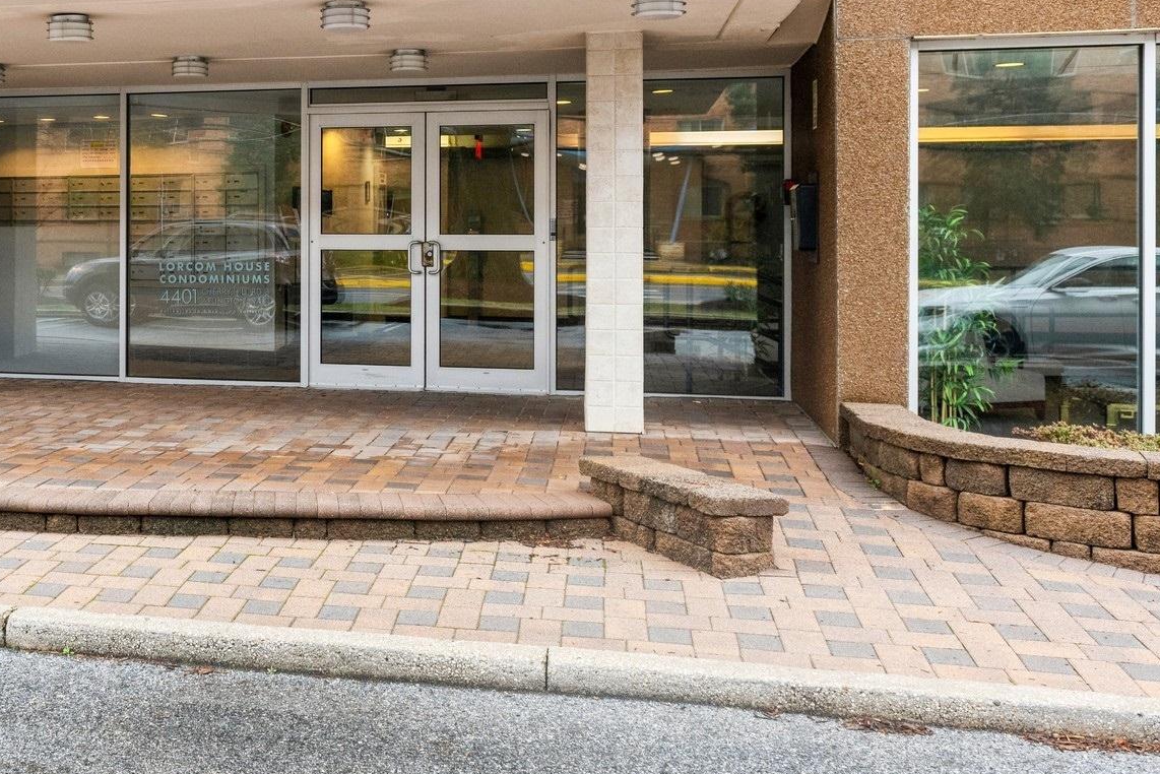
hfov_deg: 44.1
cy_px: 149
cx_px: 228
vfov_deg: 31.1
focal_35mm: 42
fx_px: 1354
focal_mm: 24
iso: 640
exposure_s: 1/320
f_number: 5
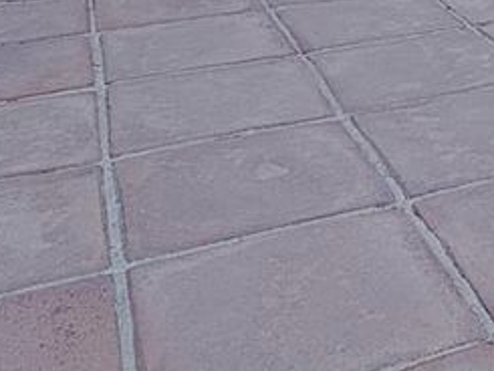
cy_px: -387
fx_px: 1042
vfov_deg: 15.7
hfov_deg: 23.4
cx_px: 649
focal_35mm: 73
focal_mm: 2.22
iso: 64
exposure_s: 1/942
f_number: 2.2
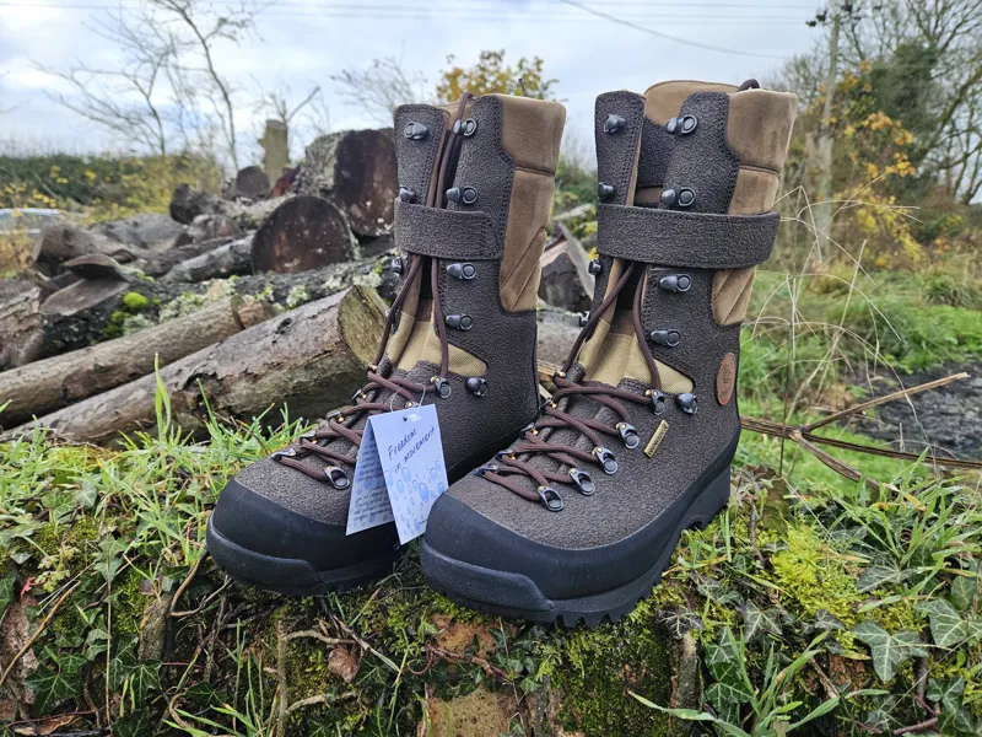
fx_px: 652
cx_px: 491
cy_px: 368
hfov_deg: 73.9
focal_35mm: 23
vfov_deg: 58.9
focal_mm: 5.4
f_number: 1.8
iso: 40
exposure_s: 1/180
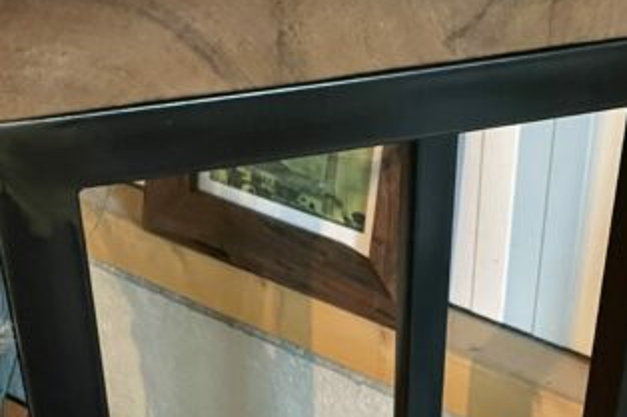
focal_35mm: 69
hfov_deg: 29.2
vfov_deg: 19.5
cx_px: 343
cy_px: 339
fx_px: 1201
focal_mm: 4.2
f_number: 1.6
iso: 640
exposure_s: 1/25
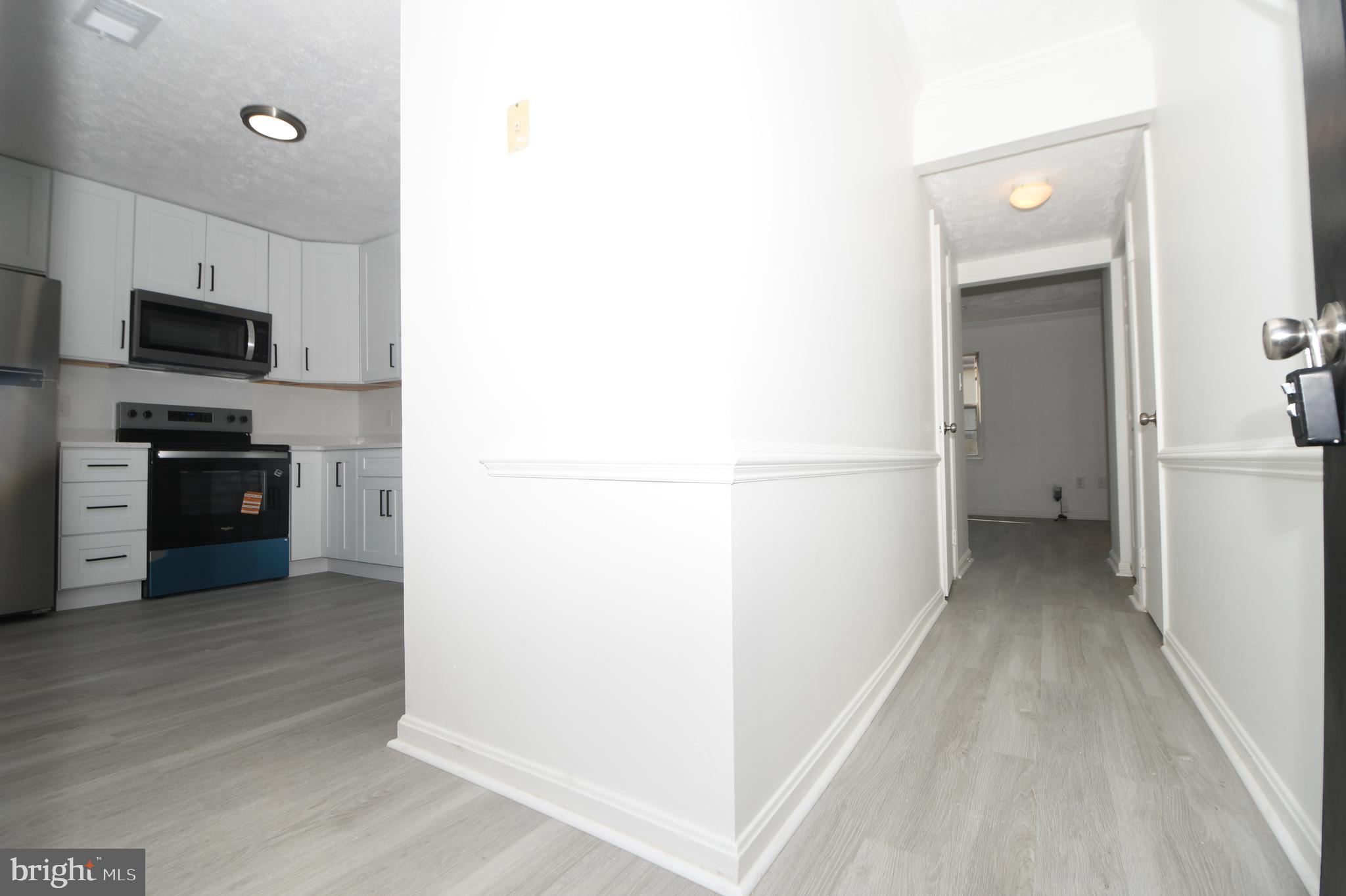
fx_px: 560
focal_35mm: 15
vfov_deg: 77.3
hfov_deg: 100.4
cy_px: 448
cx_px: 673
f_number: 6.3
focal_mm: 10
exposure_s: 1/250
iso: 200
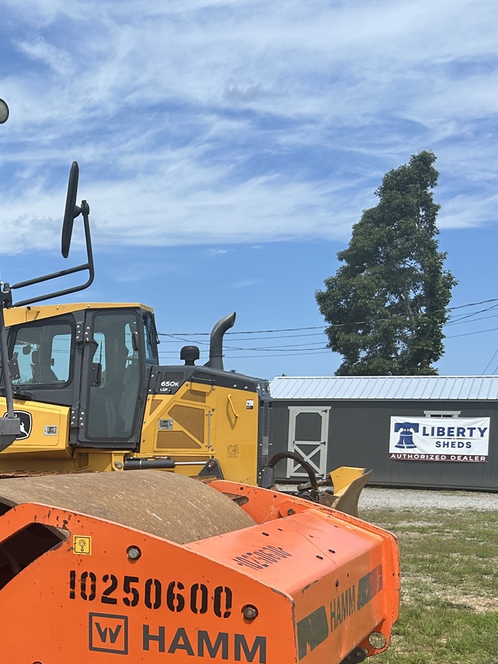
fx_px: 1016
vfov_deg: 35.5
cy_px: 480
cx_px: -67
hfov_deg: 25.3
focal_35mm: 53
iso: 50
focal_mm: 5.7
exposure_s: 1/3831
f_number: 1.5
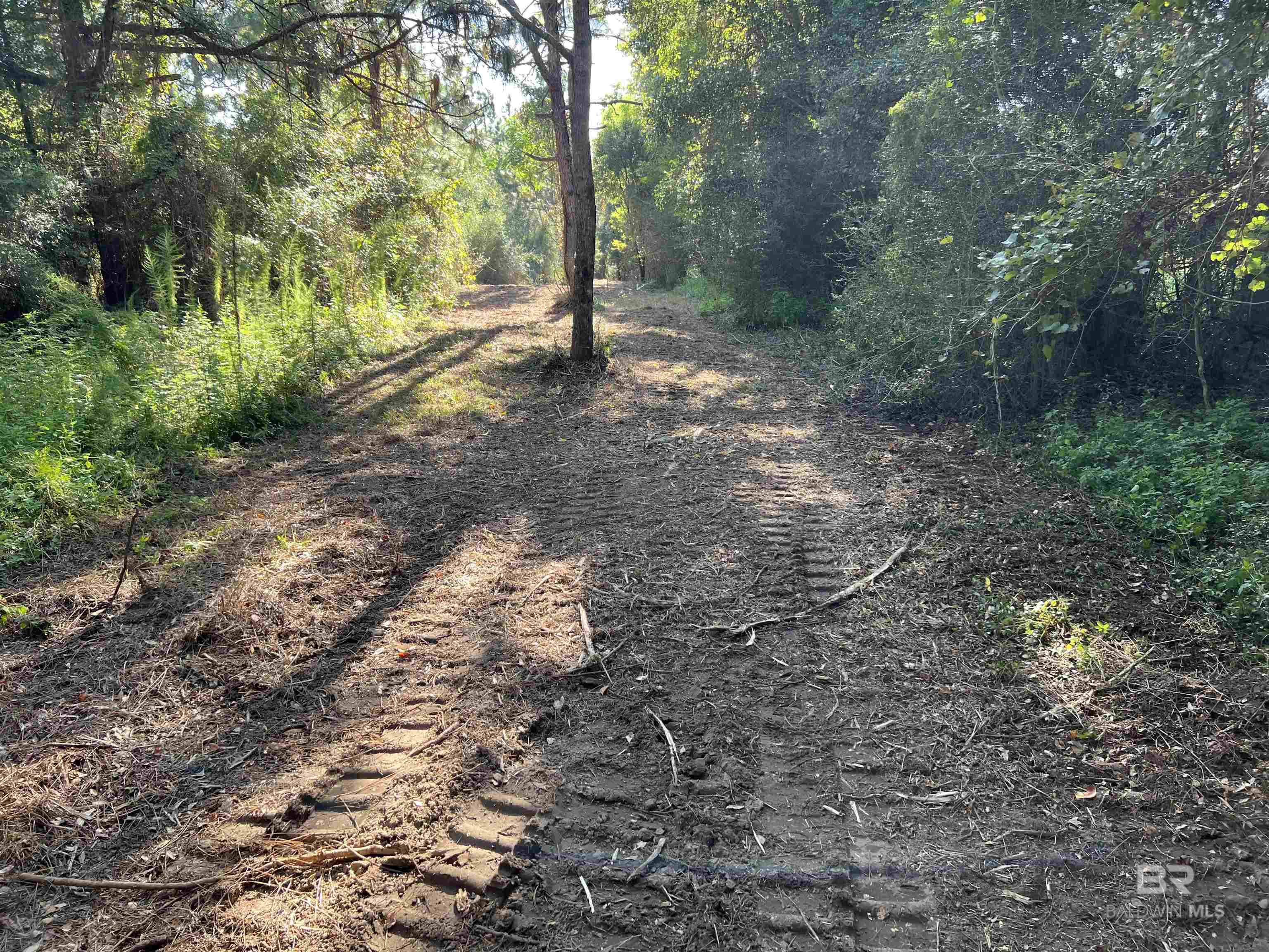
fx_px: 953
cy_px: 476
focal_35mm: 26
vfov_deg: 53.1
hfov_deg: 67.3
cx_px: 634
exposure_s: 1/159
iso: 40
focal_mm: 5.7
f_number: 1.5
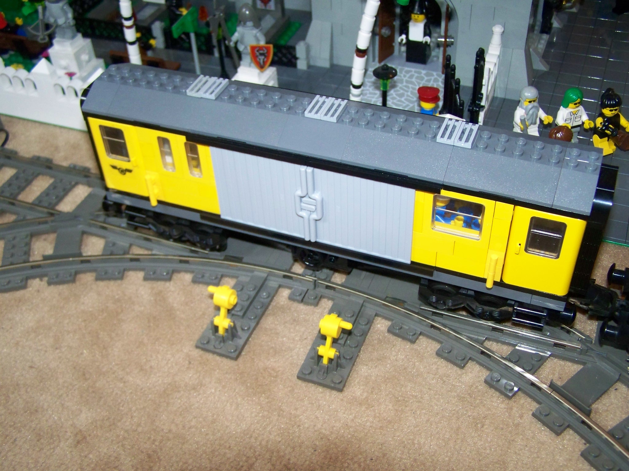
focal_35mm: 43
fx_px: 781
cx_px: 314
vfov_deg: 33.6
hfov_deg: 43.9
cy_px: 236
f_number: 2.8
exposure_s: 1/30
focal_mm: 7.2
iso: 200
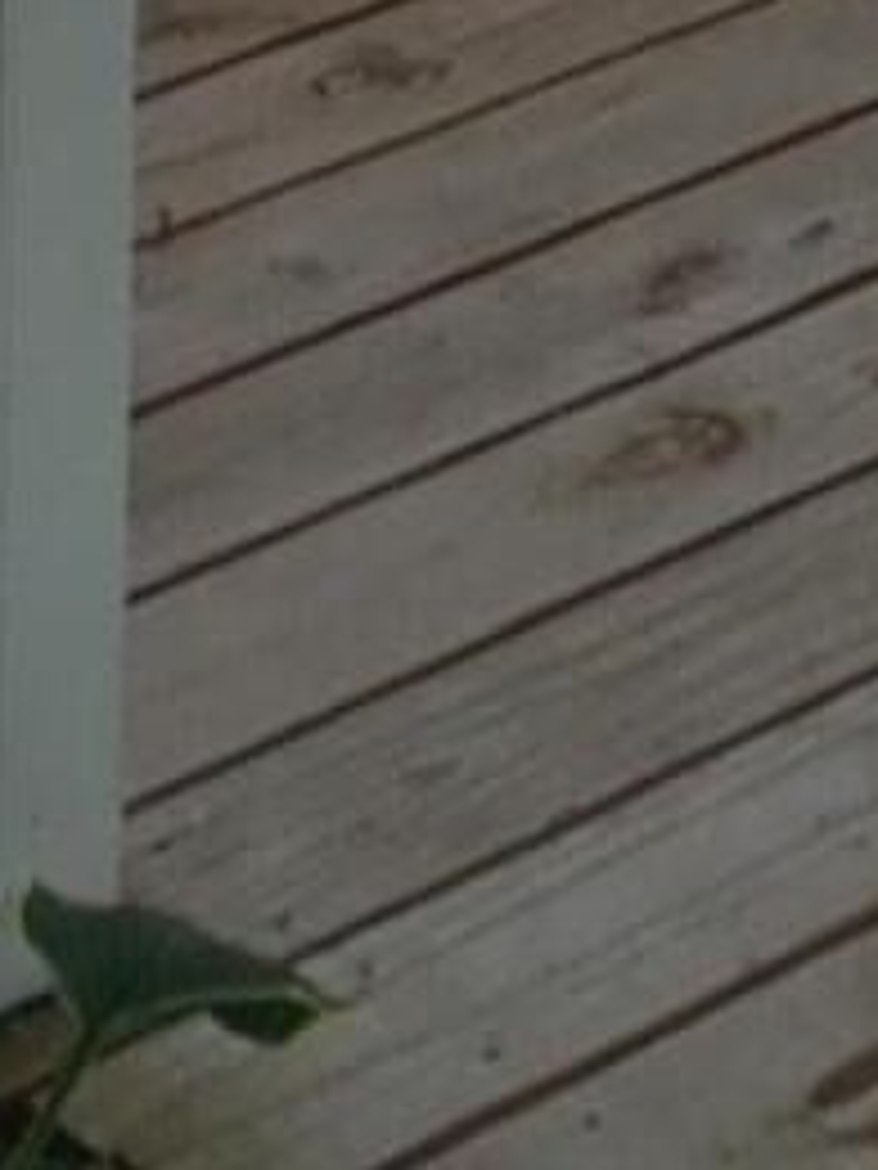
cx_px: 2220
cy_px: -2318
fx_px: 6764
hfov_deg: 6.9
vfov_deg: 8.4
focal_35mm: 200
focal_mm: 5.4
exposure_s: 1/765
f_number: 1.8
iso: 40
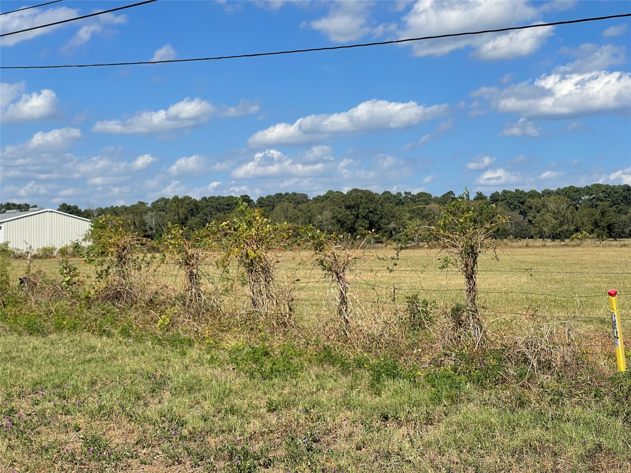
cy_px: 236
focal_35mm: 64
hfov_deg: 30.3
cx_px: 316
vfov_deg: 22.9
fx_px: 1167
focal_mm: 7.5
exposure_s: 1/1876
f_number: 2.2
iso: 20
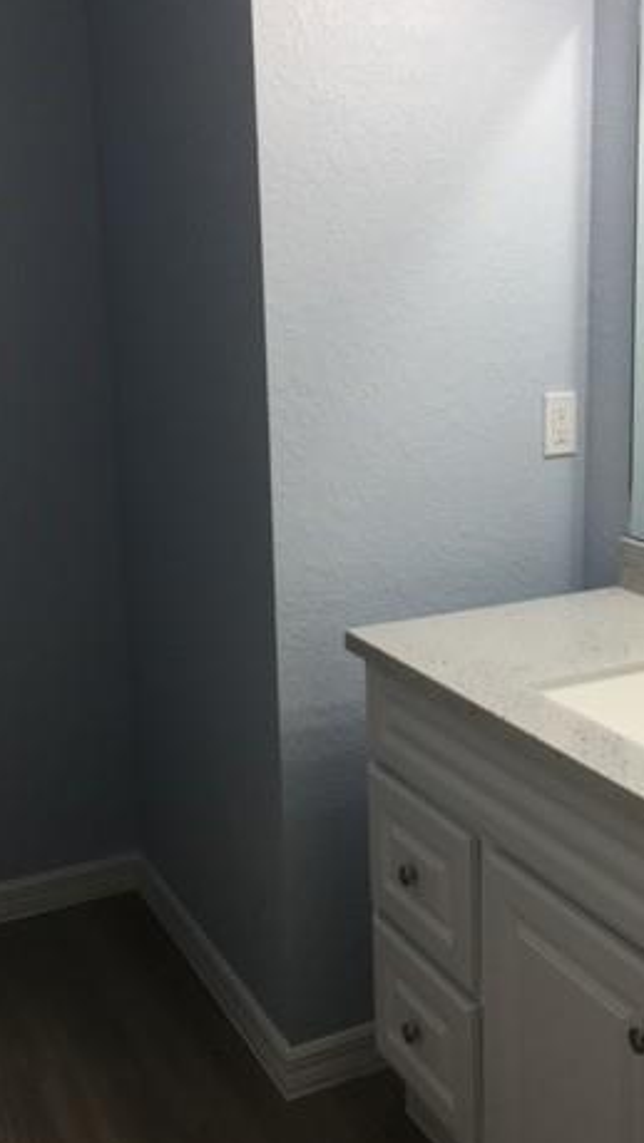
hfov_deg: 27.0
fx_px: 1335
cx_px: 425
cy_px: 542
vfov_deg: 46.4
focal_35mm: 44
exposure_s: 1/60
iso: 40
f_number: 2.2
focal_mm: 4.15
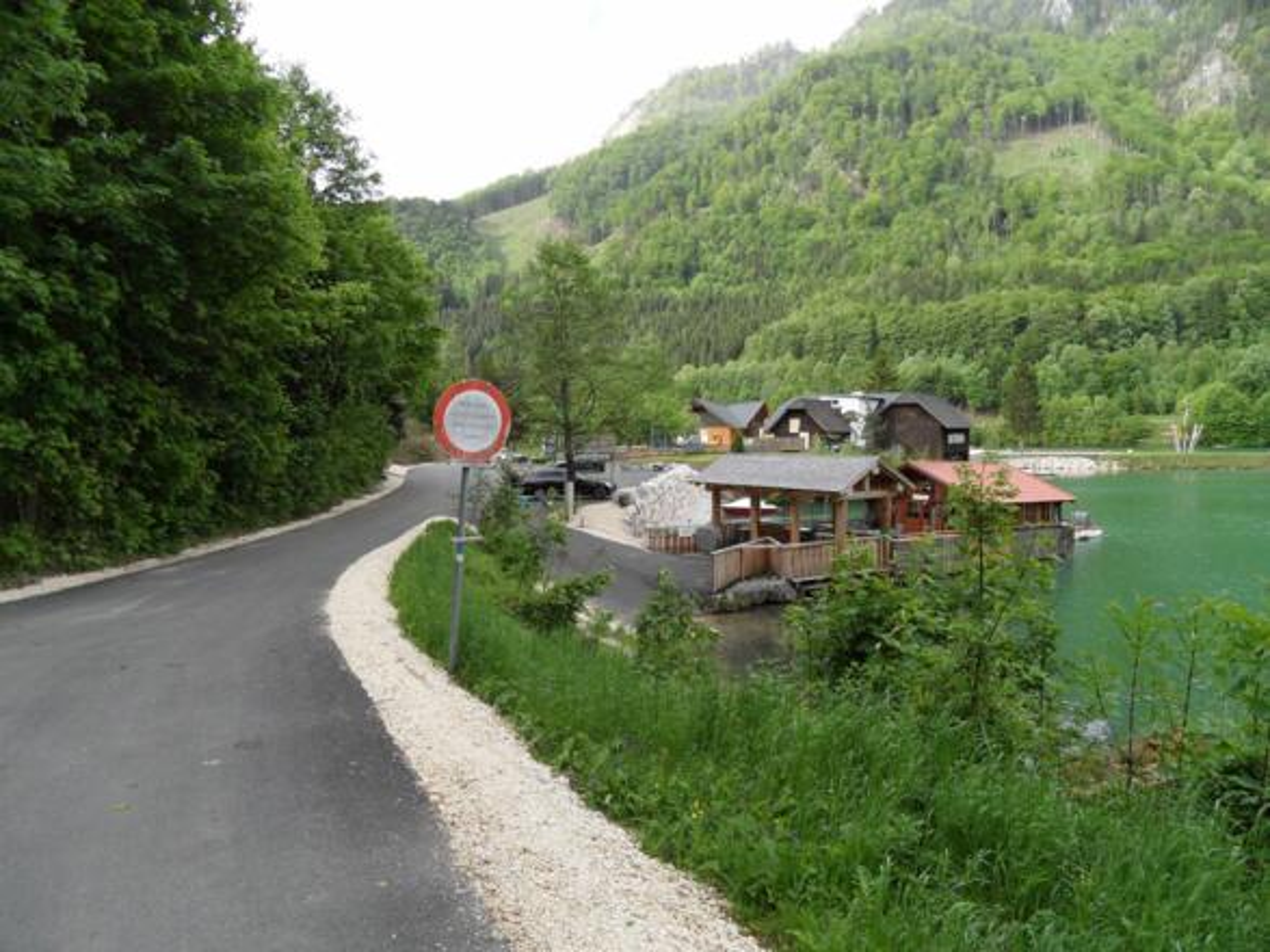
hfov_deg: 71.6
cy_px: 476
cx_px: 635
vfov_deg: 56.8
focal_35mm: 24
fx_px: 880
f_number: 3.2
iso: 80
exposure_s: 1/250
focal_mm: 3.9
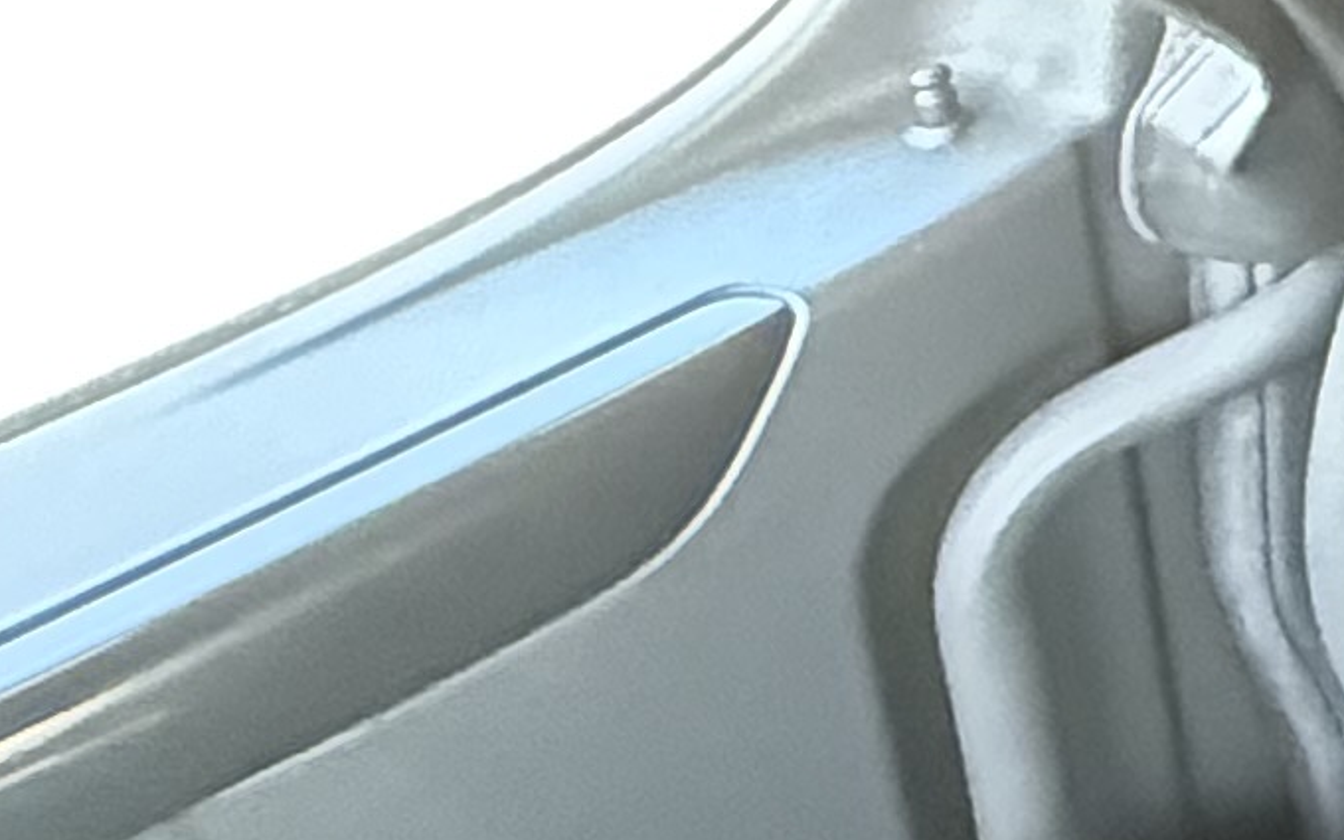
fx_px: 3223
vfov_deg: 12.7
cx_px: 3490
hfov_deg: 13.6
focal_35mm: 88
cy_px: -925
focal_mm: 2.22
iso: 1000
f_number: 2.2
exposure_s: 1/60
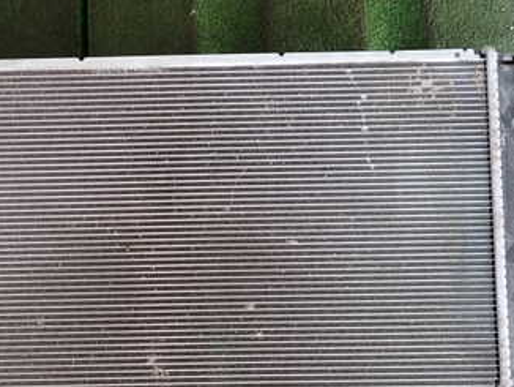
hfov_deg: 40.9
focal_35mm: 46
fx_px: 684
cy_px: 267
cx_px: 191
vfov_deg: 31.2
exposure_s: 1/60
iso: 200
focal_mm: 4.5
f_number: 2
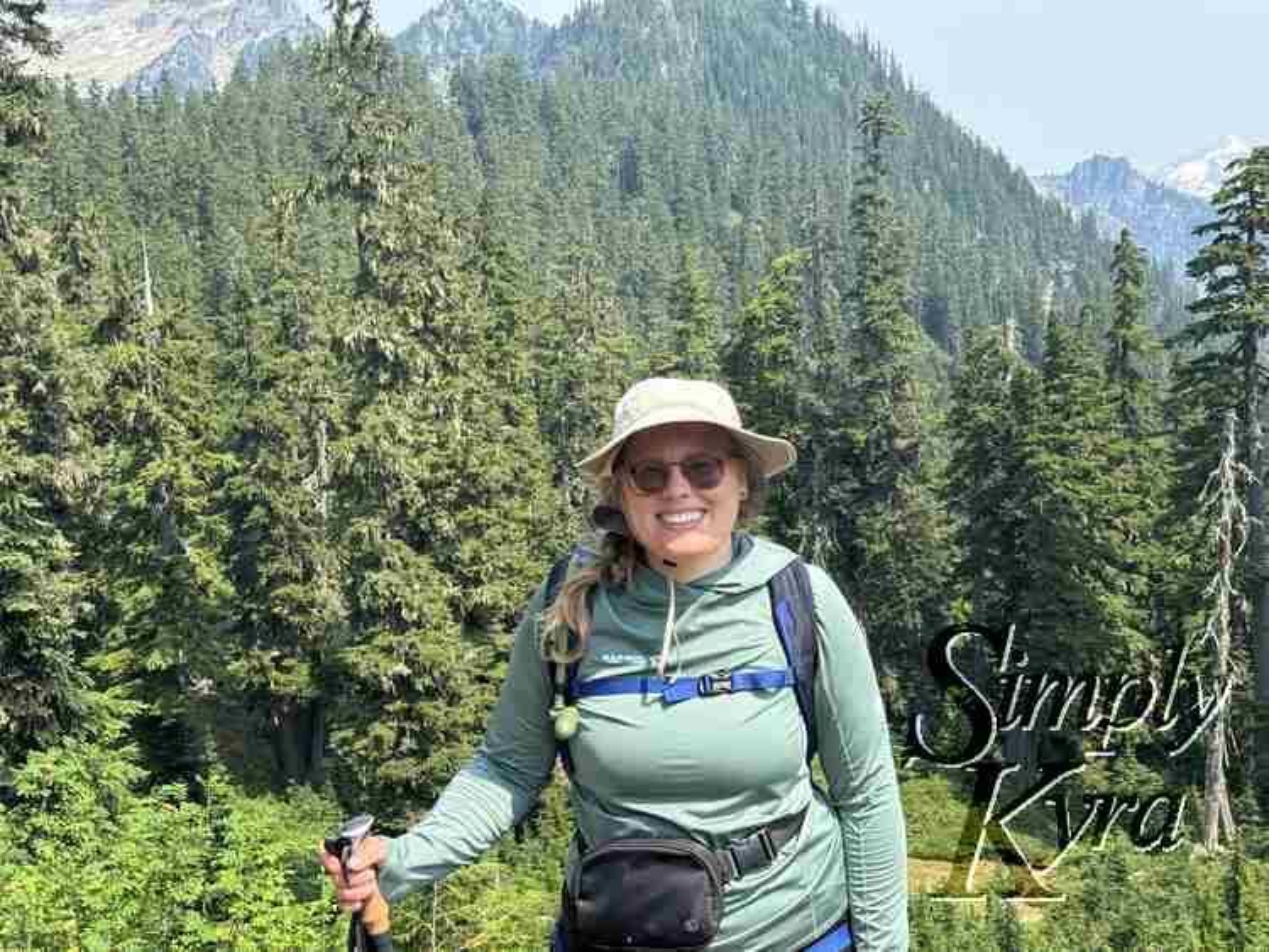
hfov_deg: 39.6
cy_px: 476
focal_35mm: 48
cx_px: 634
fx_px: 1760
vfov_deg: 30.3
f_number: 1.78
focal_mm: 6.76
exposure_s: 1/1193
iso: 64
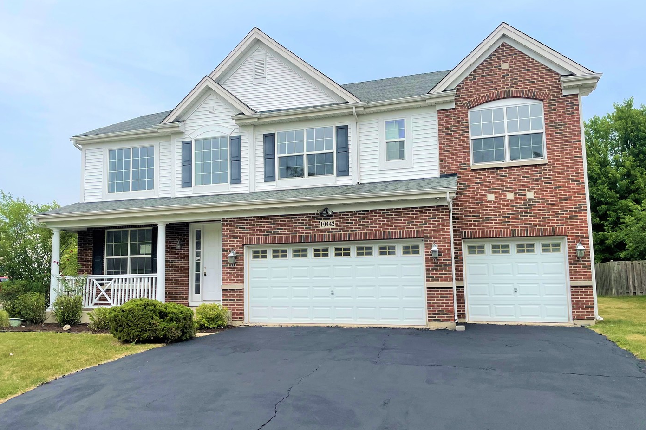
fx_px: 502
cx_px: 325
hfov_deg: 65.5
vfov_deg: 46.4
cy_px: 223
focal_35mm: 28
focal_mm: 4.2
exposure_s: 1/2353
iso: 32
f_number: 1.6
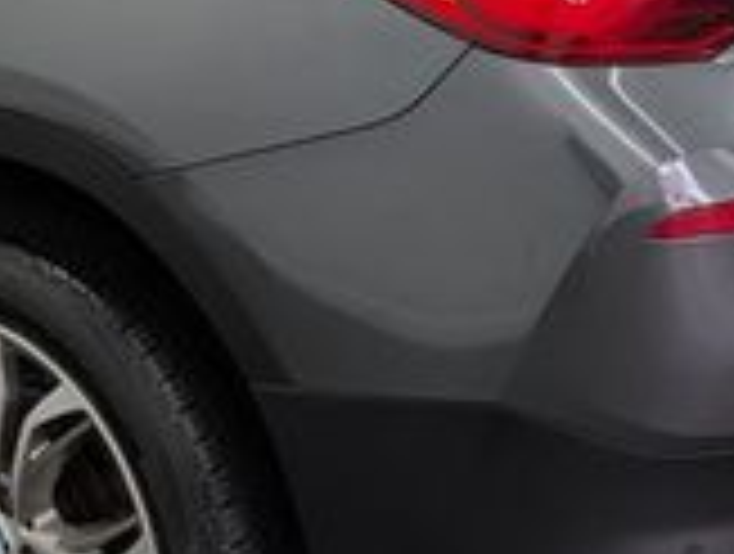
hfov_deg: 20.5
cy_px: -32
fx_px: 1998
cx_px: 122
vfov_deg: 15.4
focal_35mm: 94
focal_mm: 6.9
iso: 93
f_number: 1.68
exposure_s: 1/120
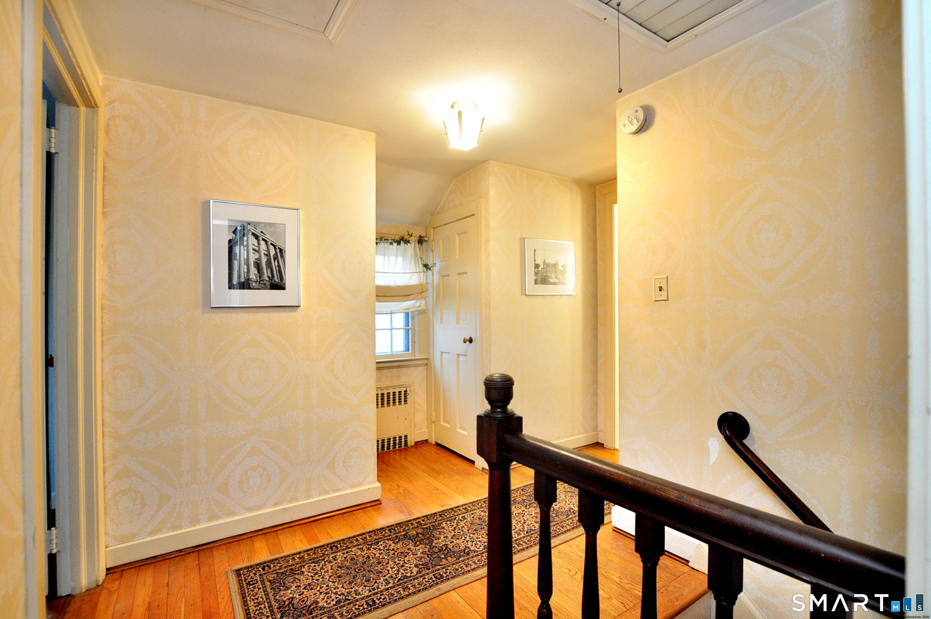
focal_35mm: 15
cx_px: 466
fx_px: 387
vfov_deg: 77.2
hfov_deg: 100.5
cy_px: 310
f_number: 5
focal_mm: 10
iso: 1000
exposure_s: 1/25
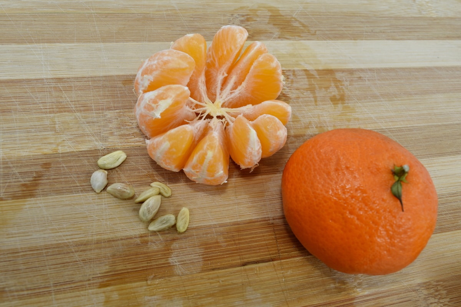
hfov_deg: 59.5
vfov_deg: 41.7
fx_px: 403
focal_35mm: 32
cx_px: 230
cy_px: 154
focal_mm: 21
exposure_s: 1/80
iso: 100
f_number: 10
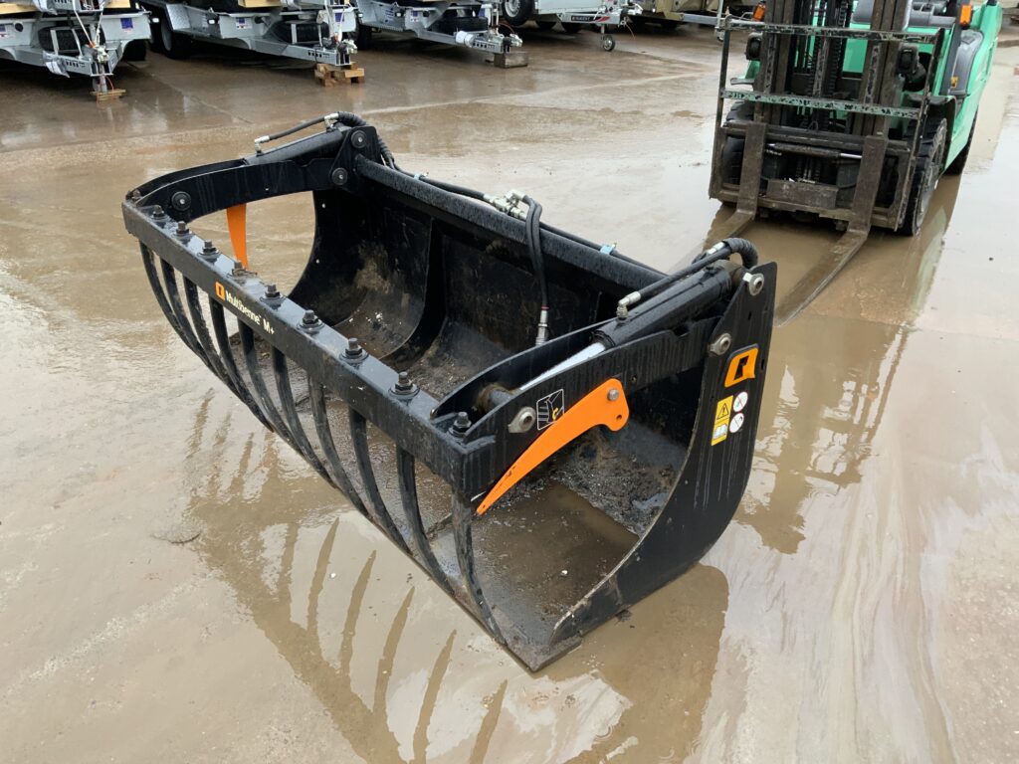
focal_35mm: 29
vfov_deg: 48.2
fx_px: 854
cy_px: 382
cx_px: 510
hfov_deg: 61.7
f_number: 1.8
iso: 64
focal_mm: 3
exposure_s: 1/122
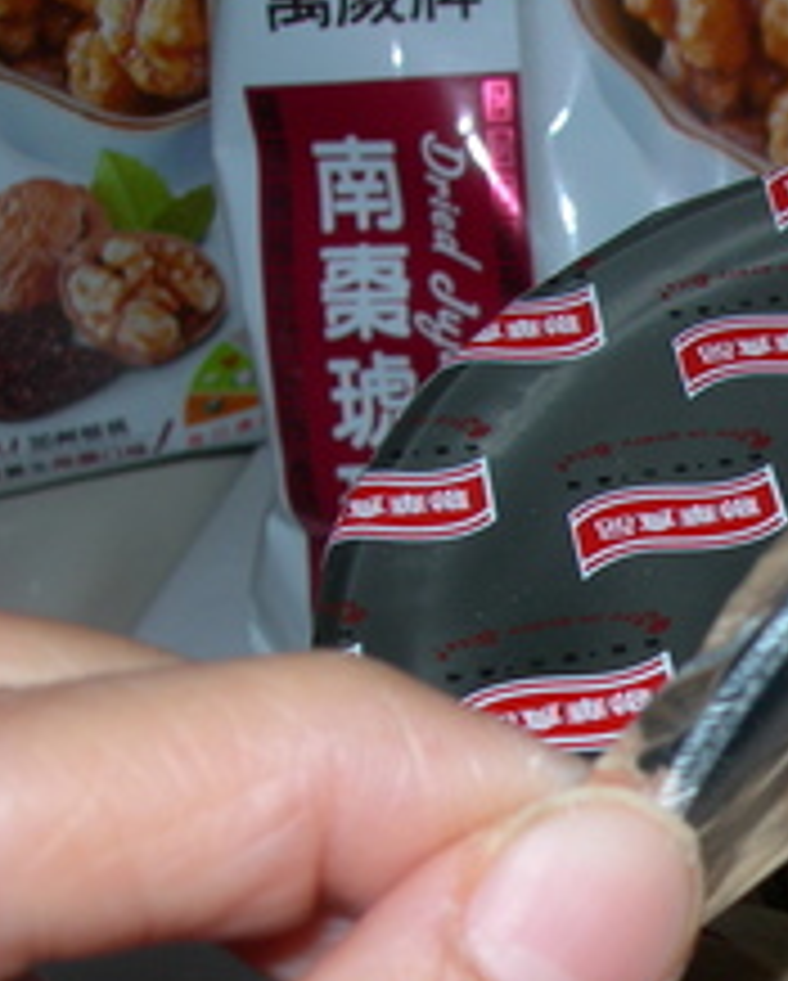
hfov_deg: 16.9
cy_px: 812
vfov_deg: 22.1
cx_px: 1067
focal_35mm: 85
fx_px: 2473
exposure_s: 1/60.1
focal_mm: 7.8
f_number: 4.8
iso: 50
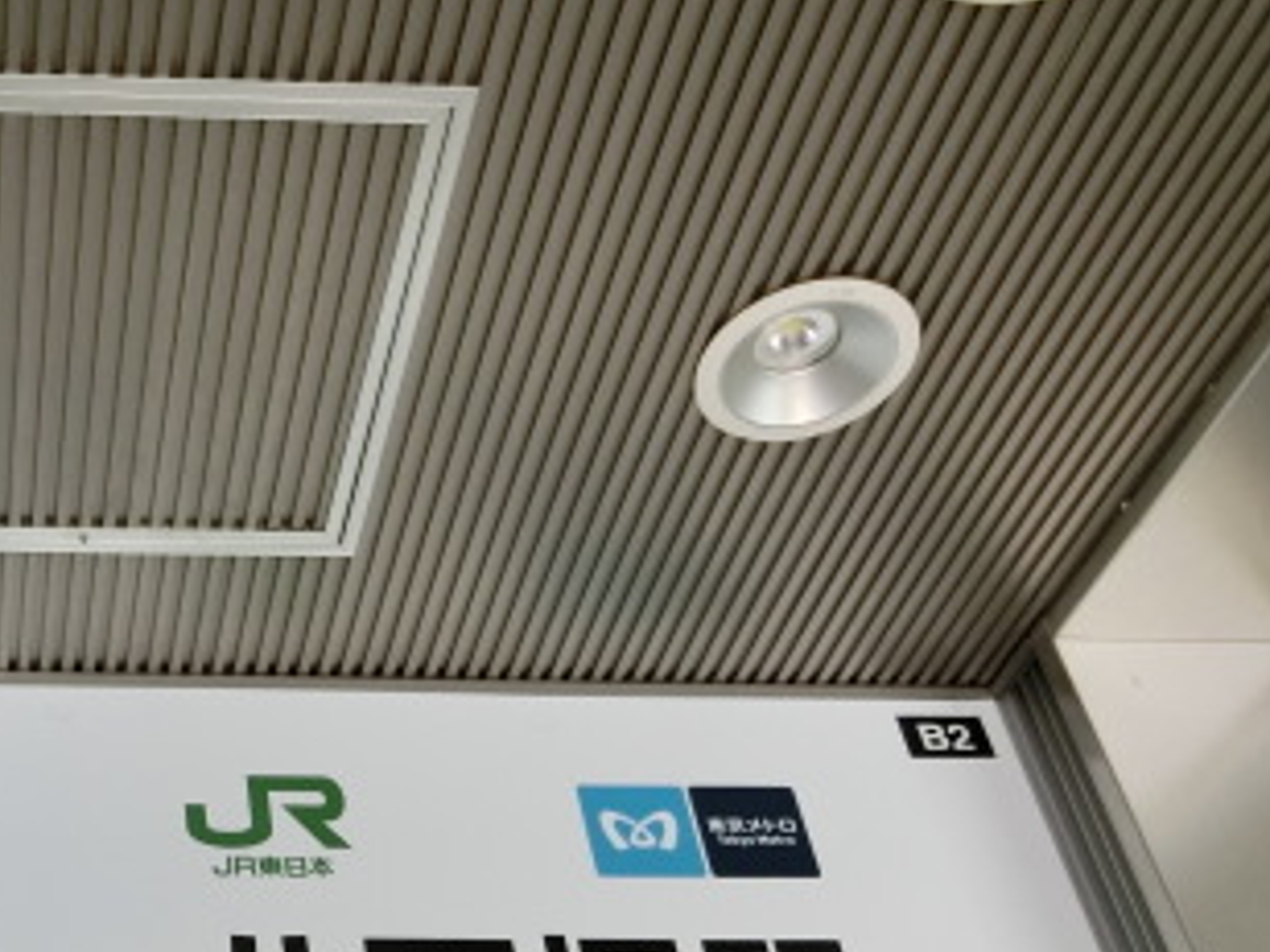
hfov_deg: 34.0
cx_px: 37
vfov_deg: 27.7
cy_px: 705
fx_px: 1908
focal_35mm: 52
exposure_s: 1/125
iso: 250
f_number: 3.5
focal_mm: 4.5
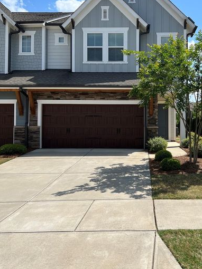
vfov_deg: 53.8
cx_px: 131
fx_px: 265
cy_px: 118
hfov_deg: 41.3
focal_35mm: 34
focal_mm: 5.7
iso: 50
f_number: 1.5
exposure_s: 1/4831
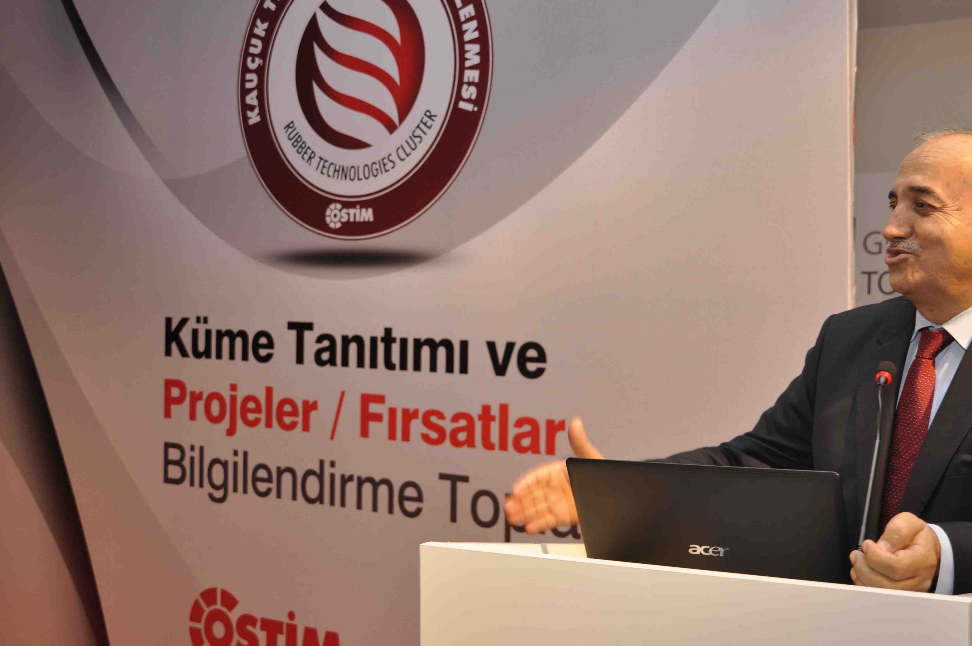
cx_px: 567
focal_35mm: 48
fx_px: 1294
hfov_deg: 41.0
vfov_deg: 28.0
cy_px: 291
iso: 200
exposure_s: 1/60
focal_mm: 26
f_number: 4
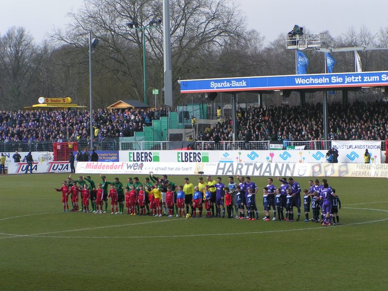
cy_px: 146
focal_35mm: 136
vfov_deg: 10.9
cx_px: 194
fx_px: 1524
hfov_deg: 14.5
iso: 50
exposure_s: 1/250
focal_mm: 20.9
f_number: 5.6
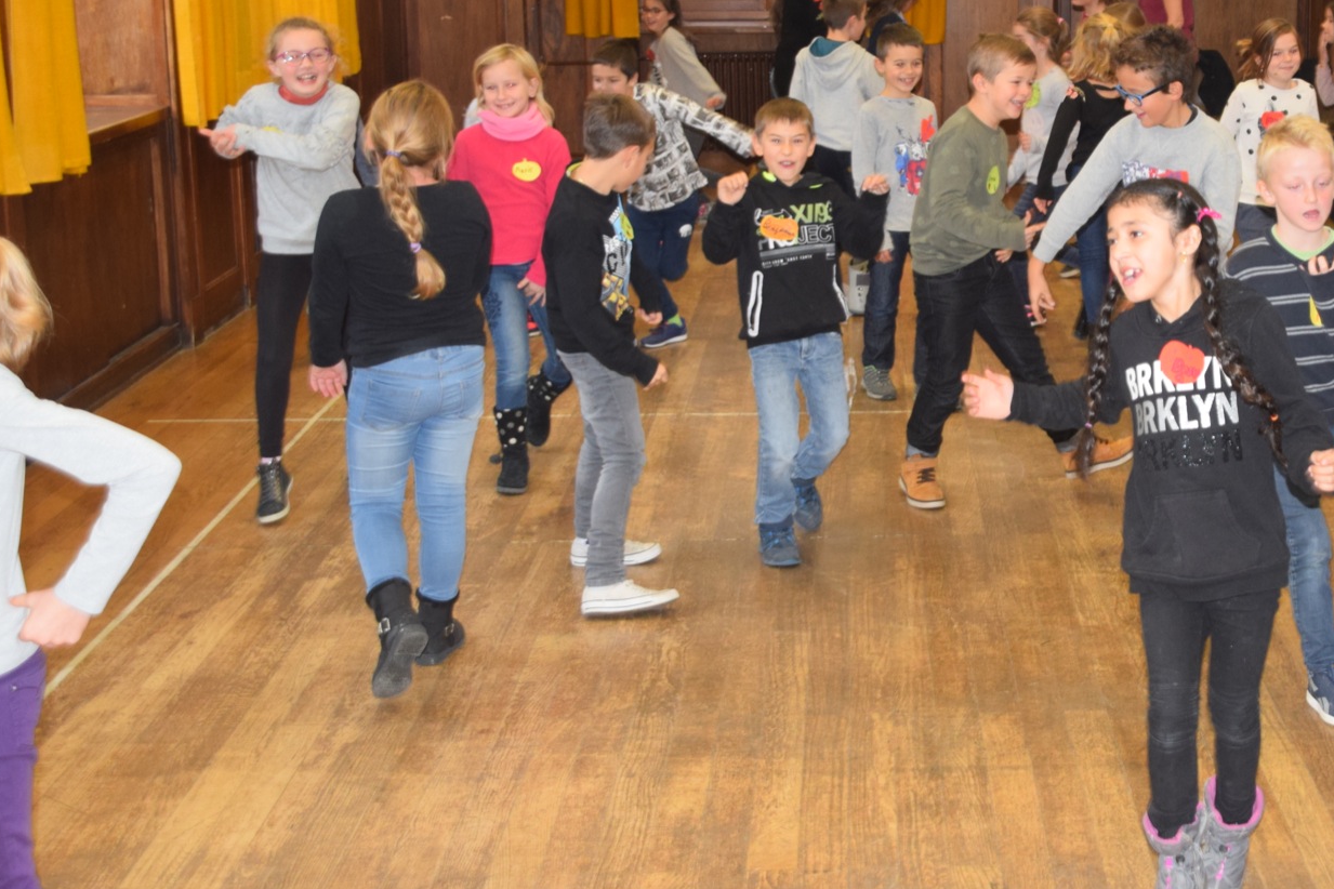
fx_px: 2253
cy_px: 235
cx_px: 1022
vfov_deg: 22.1
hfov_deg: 32.3
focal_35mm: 61
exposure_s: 1/80
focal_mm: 25
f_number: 4.5
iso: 800
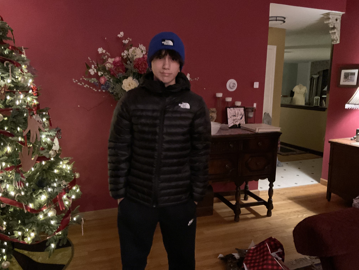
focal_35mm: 29
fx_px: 301
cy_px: 135
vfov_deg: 48.2
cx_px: 180
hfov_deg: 61.7
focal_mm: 3
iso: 1000
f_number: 1.8
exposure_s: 1/15
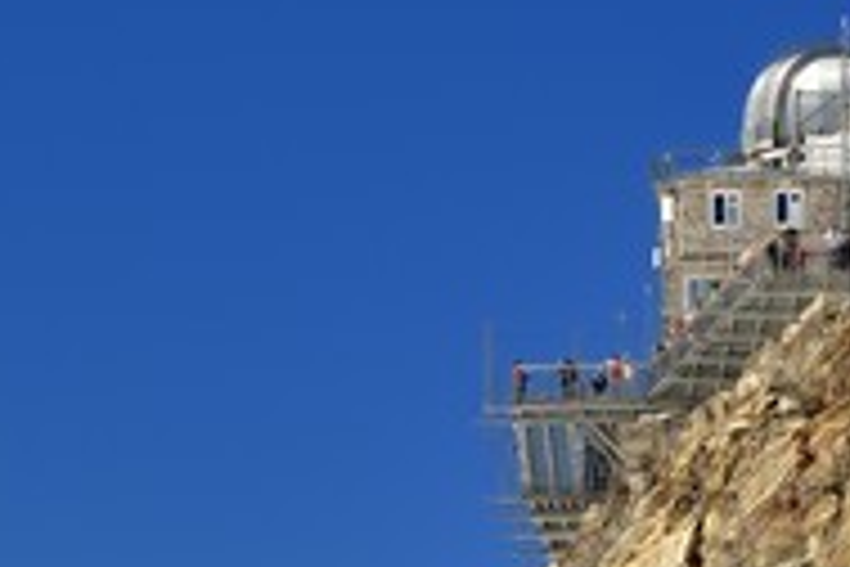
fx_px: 10270
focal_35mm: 435
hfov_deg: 4.7
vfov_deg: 3.2
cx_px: 236
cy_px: 477
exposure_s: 1/400
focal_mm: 130
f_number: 5.6
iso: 100
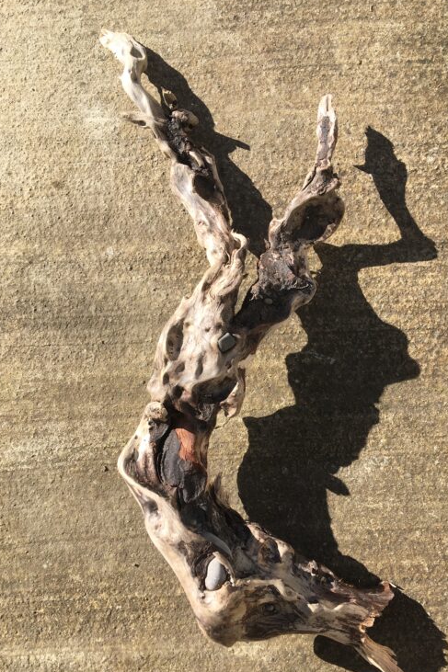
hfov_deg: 39.8
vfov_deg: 57.2
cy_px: 358
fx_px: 616
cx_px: 261
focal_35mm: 33
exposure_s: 1/999
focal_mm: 4.15
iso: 25
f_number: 2.2
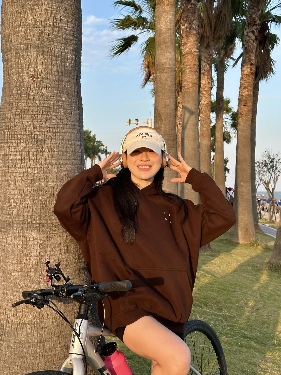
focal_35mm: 48
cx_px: 140
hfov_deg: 30.3
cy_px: 188
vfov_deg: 39.7
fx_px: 520
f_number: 1.78
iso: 64
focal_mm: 6.86
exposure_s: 1/1120
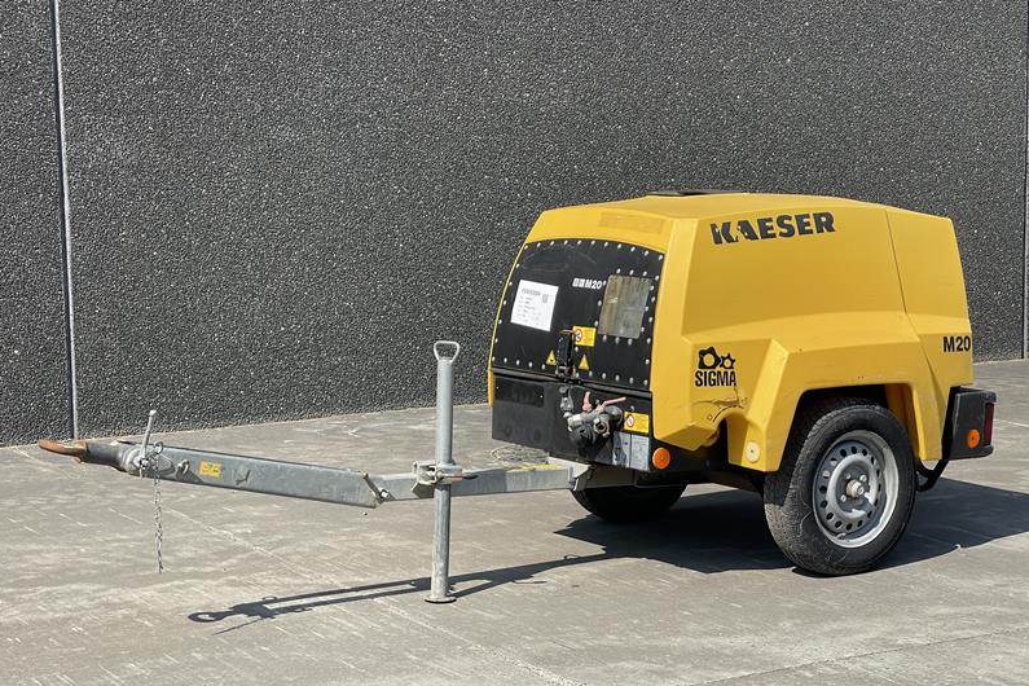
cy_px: 361
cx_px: 514
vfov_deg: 20.3
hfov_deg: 30.1
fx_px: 1915
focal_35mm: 67
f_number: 2.2
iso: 20
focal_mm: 7.5
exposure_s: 1/758
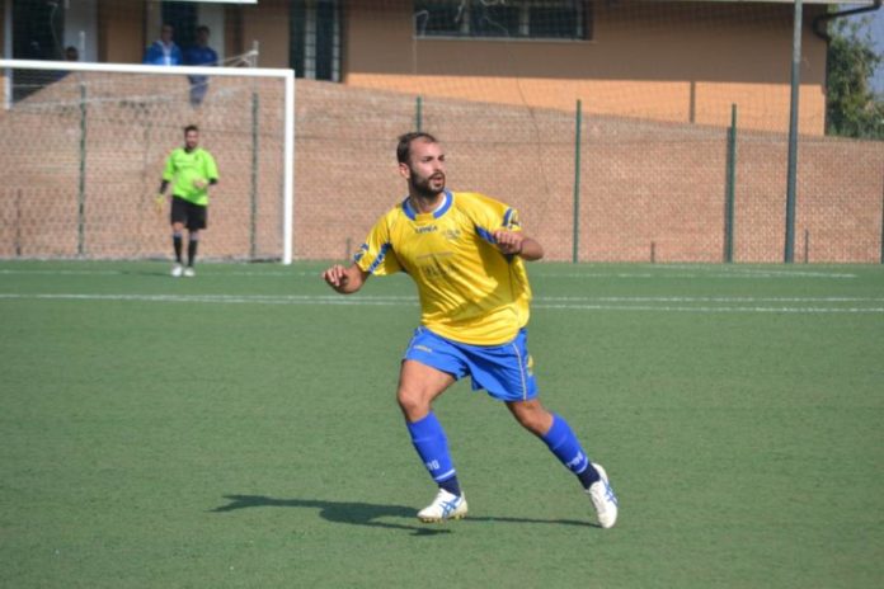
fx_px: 4972
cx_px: 442
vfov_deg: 6.8
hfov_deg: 10.2
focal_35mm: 202
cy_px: 294
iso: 400
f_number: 6.3
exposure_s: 1/1600
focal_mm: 135
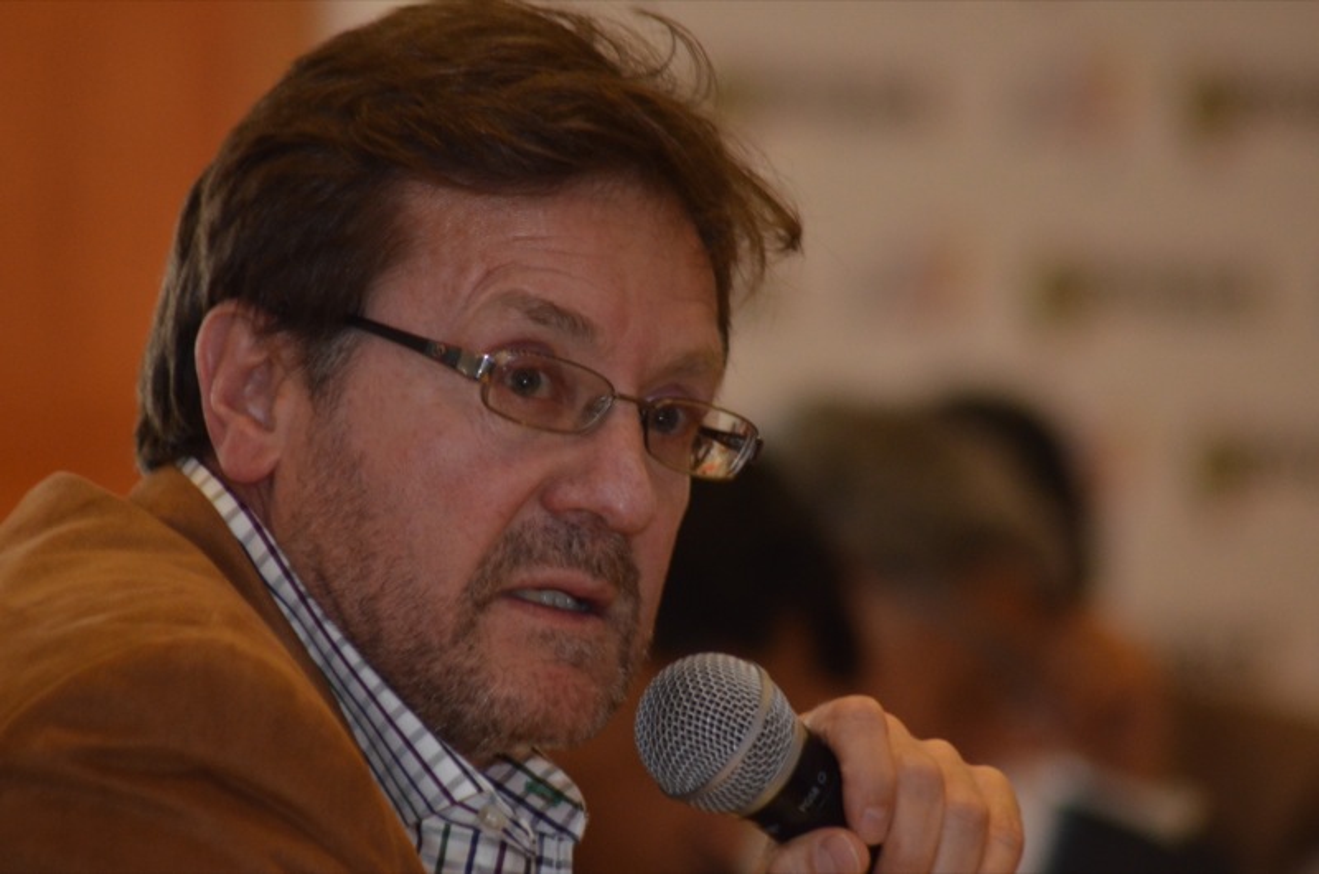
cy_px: 437
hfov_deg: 6.3
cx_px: 660
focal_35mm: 330
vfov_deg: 4.1
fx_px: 12067
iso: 1250
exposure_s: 1/60
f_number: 5
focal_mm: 220
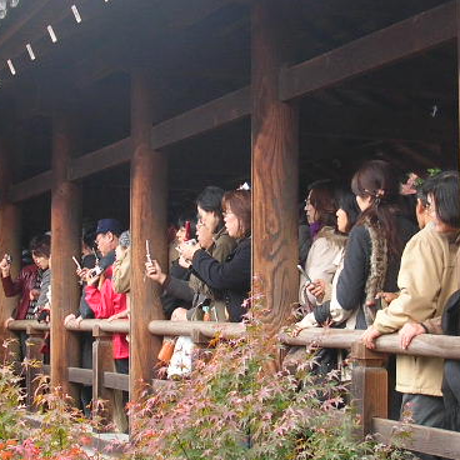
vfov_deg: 20.2
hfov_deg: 20.2
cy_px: 229
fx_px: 1293
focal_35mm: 86
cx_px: 262
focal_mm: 5.8
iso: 50
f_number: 2.8
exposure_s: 1/38.3
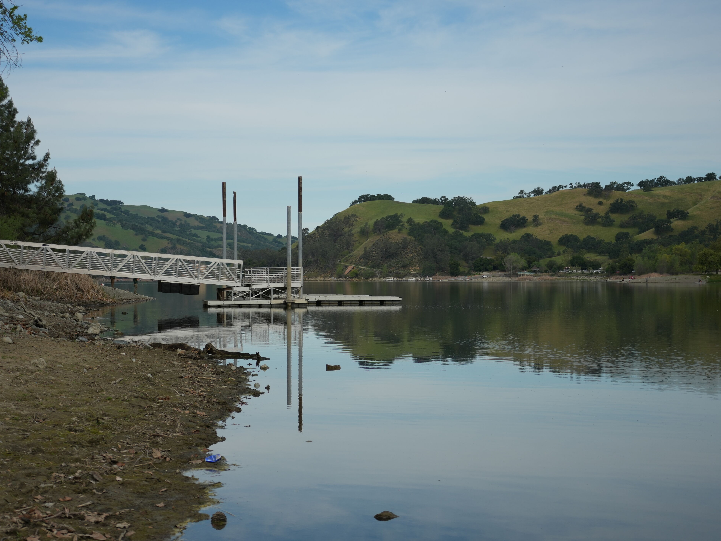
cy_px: 273
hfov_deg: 28.1
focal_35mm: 69
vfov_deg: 21.3
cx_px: 311
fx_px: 1437
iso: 250
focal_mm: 63
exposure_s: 1/1600
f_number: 5.6
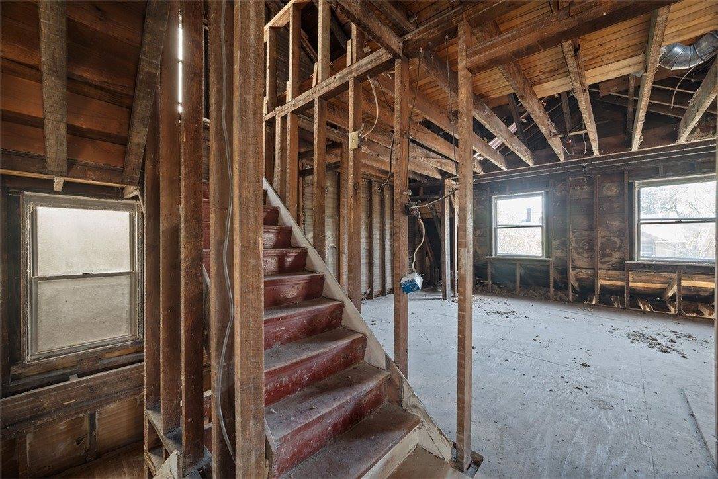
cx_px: 359
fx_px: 279
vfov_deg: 81.2
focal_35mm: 14
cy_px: 240
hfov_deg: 104.2
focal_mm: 14
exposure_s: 1.6
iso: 400
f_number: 8
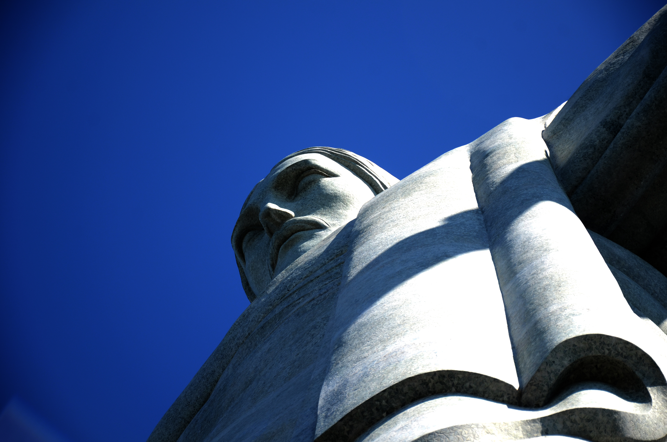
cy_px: 221
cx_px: 334
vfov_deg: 9.9
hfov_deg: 14.9
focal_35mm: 138
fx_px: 2552
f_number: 5.6
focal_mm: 92
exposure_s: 1/500
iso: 160
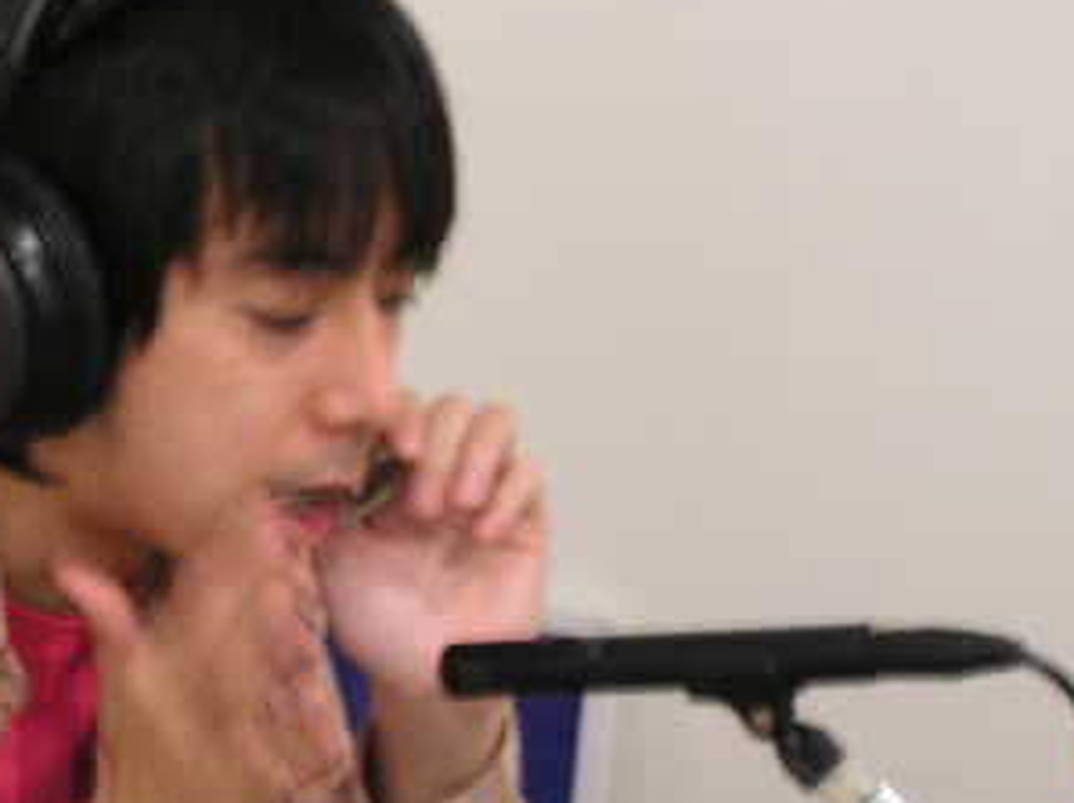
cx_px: 414
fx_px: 3999
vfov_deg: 11.5
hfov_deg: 15.3
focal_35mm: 129
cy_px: 587
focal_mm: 12.5
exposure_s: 1/6
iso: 200
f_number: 3.5
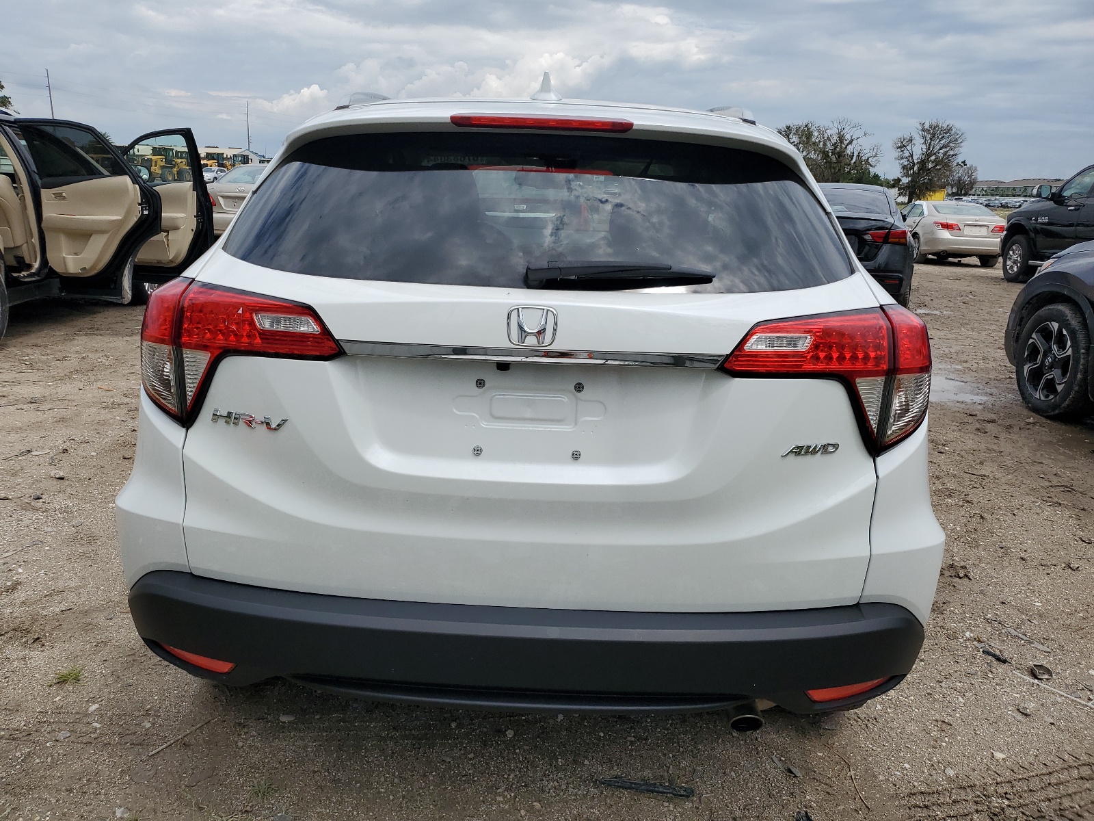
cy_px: 410
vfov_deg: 53.1
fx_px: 822
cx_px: 547
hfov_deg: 67.3
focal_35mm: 26
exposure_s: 1/5000
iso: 50
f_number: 1.5
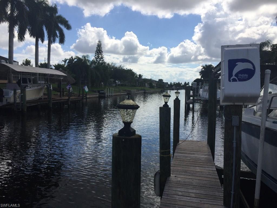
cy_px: 104
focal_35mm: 29
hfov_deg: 61.7
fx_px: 232
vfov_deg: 48.2
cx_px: 138
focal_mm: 4.15
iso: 32
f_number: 2.2
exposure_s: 1/3968
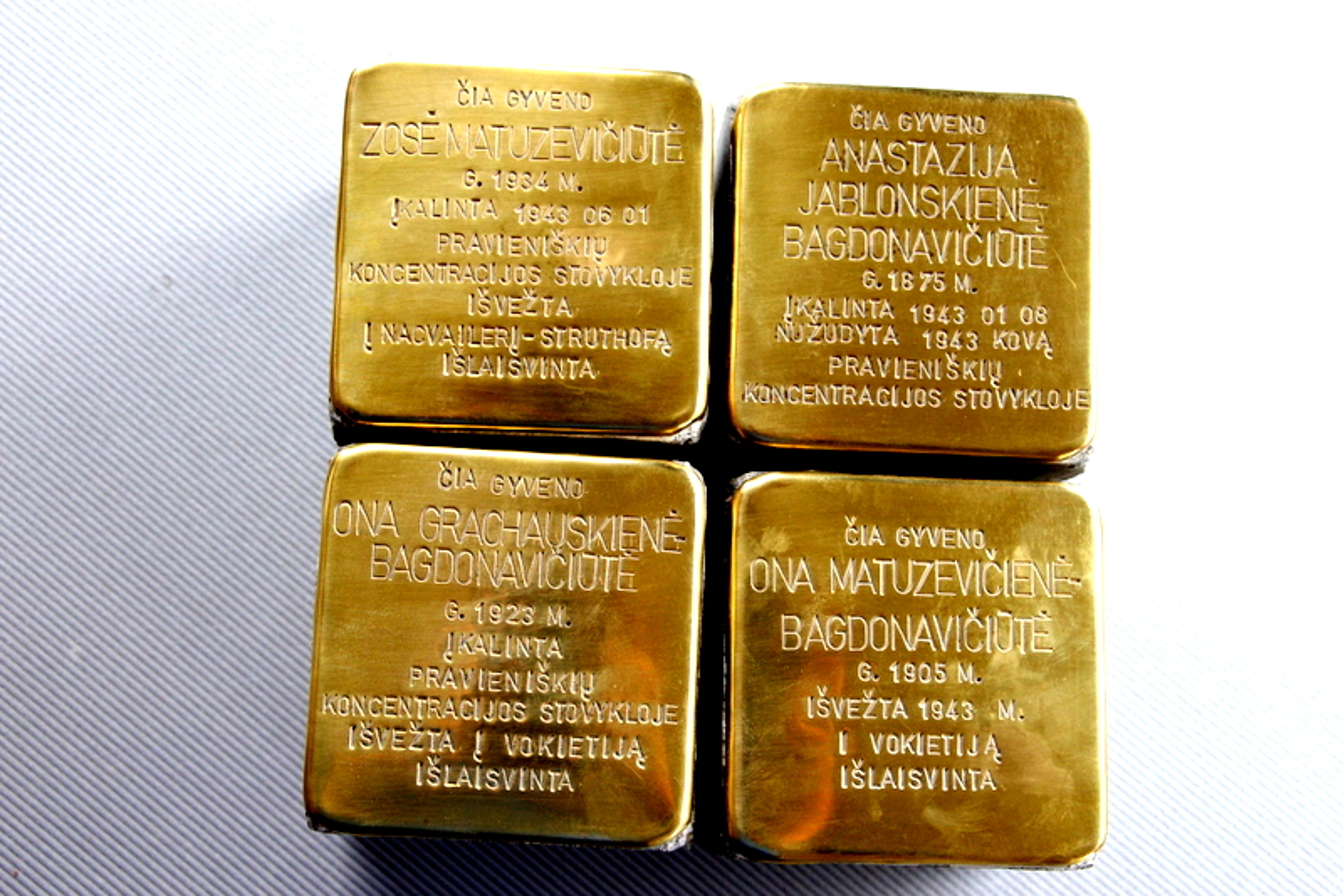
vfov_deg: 26.2
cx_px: 672
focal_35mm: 52
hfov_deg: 38.5
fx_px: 1924
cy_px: 448
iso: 500
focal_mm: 34.38
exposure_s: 1/200
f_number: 5.6
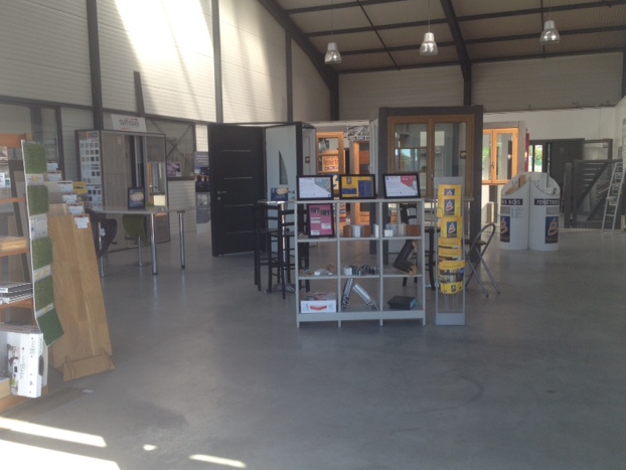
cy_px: 237
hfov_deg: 51.3
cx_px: 317
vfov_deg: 39.7
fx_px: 651
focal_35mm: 36
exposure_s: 1/150
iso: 50
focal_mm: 4.28
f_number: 2.4
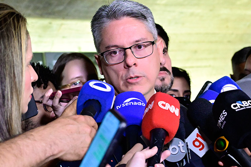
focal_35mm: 65
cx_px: 121
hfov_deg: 31.0
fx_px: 452
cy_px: 83
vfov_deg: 20.8
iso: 4000
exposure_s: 1/200
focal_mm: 38
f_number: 4
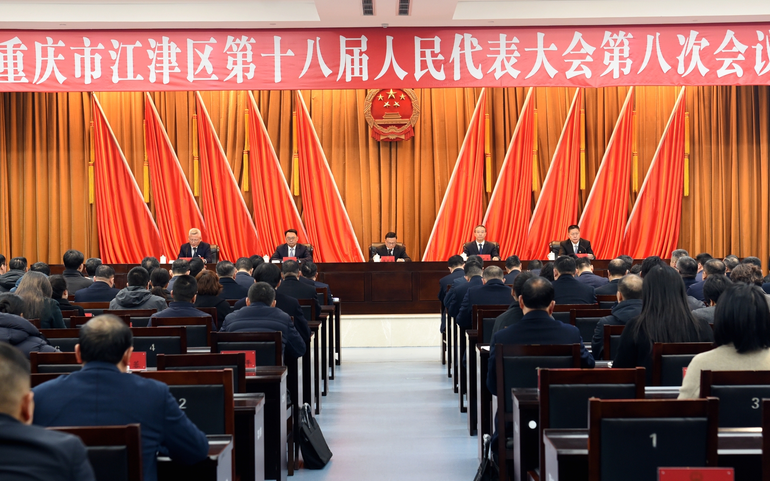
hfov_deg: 40.3
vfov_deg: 25.8
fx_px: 1049
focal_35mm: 50
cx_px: 386
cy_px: 249
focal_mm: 45
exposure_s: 1/100
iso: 1000
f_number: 4
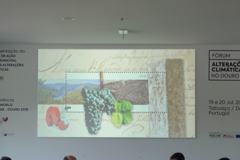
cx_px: 105
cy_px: 105
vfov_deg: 13.4
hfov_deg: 20.0
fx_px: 680
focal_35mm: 102
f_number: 2.8
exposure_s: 1/80
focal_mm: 24.64
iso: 125
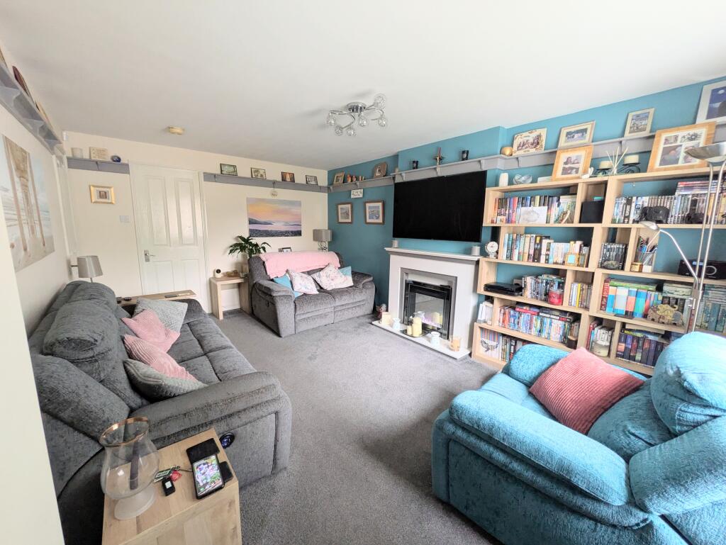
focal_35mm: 14
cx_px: 363
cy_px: 272
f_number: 2.2
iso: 267
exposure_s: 1/50
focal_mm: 1.83
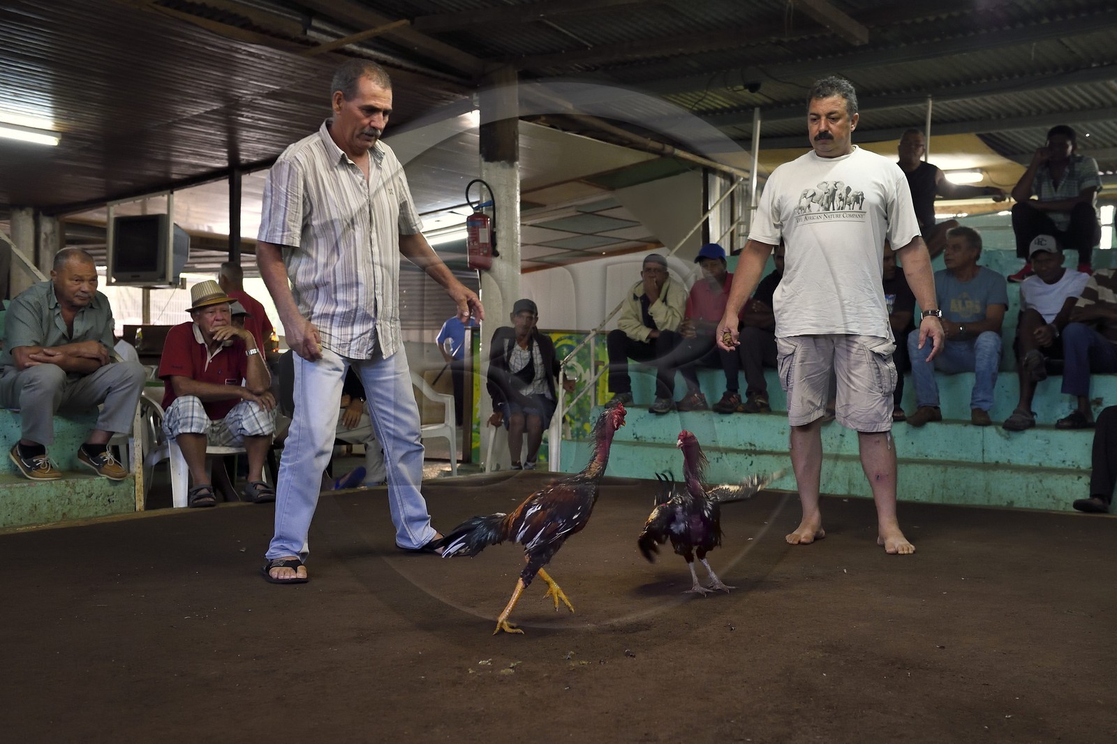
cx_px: 558
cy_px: 372
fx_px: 1179
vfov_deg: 35.0
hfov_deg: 50.7
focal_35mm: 38
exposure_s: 1/160
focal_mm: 38
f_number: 4.5
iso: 3200
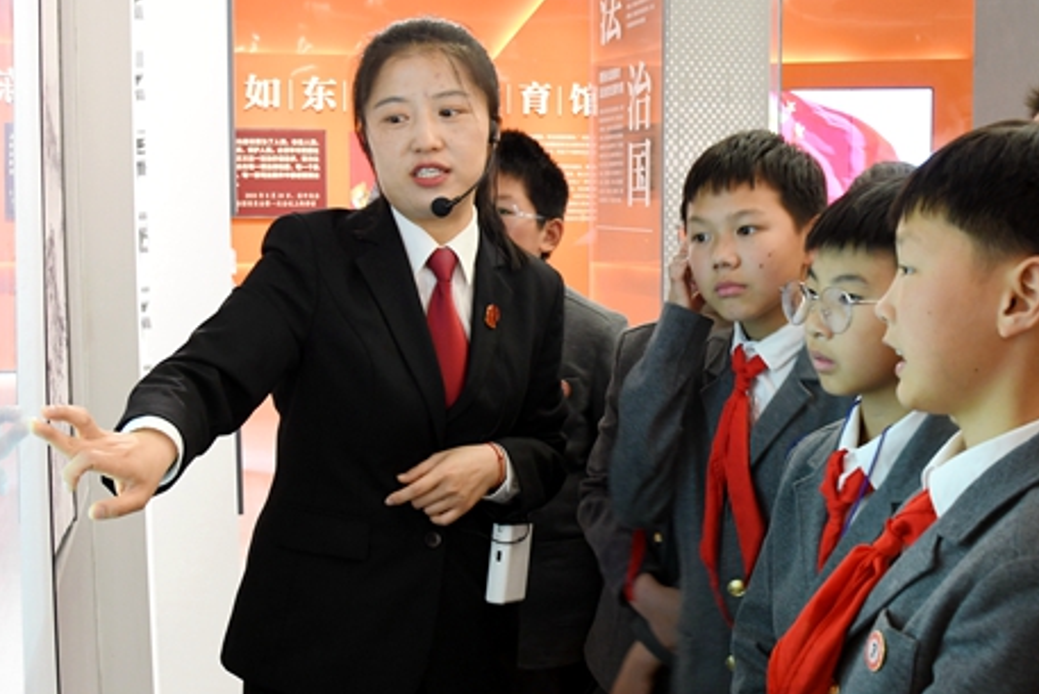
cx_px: 709
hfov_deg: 39.8
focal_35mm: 49
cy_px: 370
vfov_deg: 27.5
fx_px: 1415
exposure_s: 1/15
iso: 1250
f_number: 6.3
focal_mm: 24
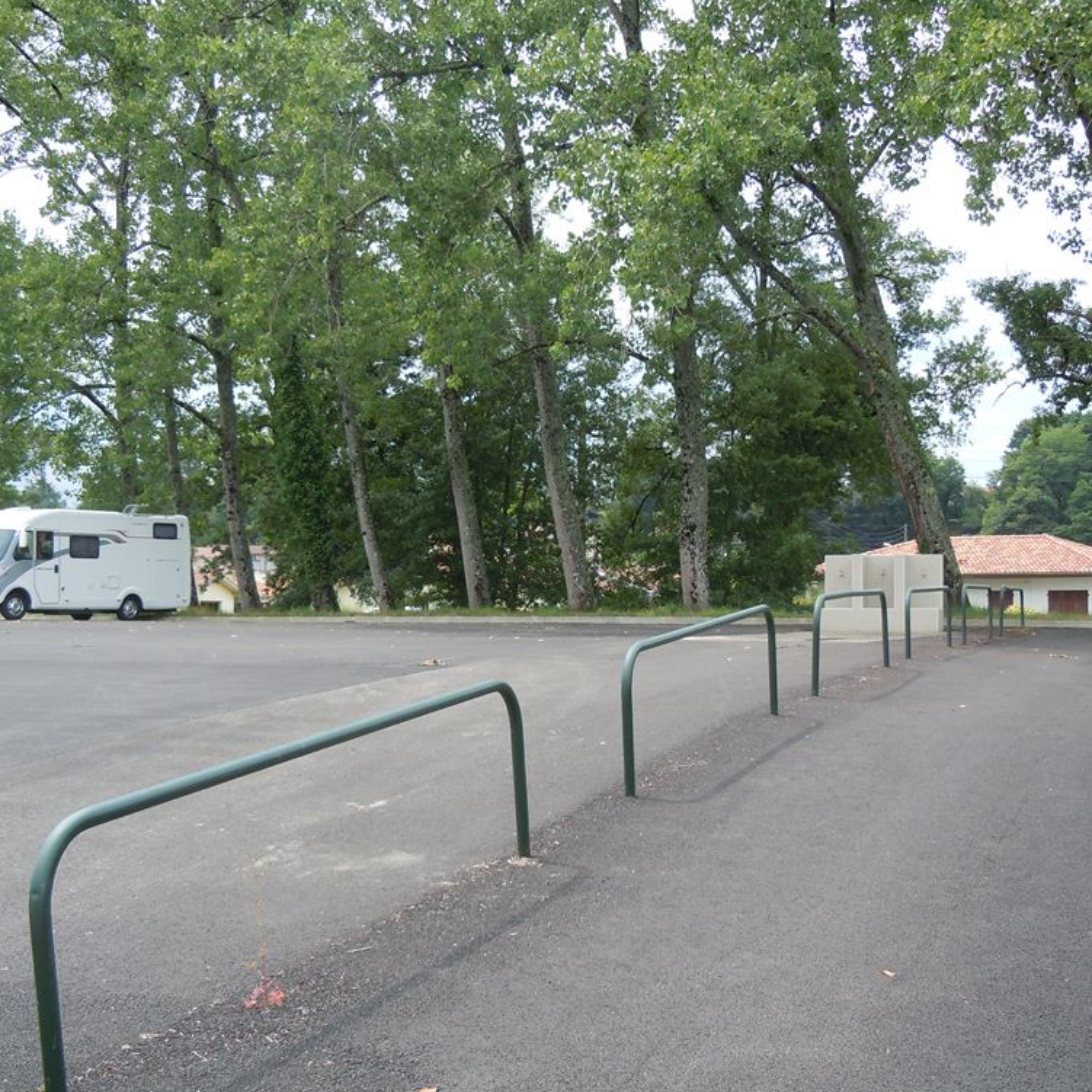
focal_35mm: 47
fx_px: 1677
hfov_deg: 36.1
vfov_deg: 36.1
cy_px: 550
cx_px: 535
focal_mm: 7.1
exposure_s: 1/320
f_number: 3.7
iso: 100
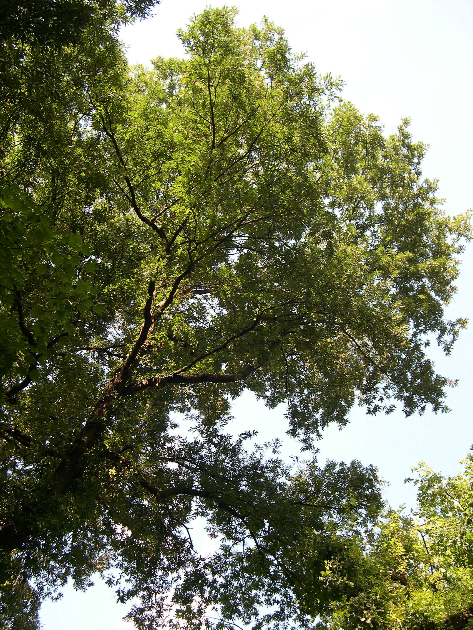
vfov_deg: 49.0
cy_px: 315
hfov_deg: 37.7
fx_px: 692
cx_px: 236
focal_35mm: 38
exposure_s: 1/191
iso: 100
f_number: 2.8
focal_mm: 8
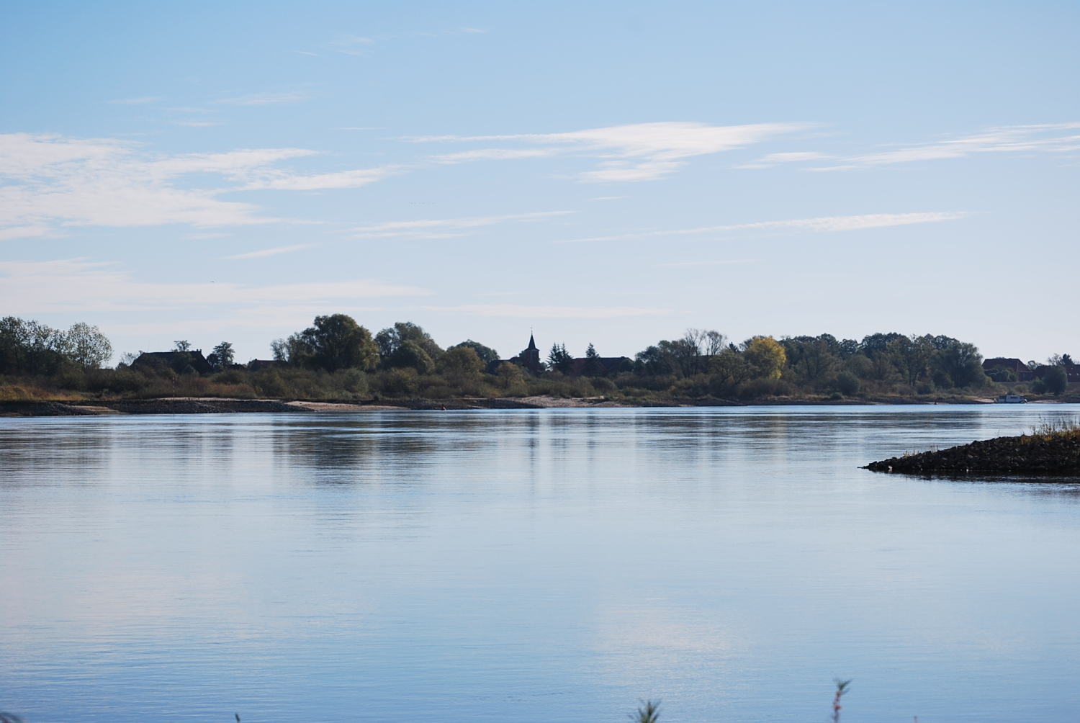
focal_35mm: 108
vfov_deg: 12.7
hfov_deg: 18.9
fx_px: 3244
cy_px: 362
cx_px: 540
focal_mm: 72
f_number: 7.1
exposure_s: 1/640
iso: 100
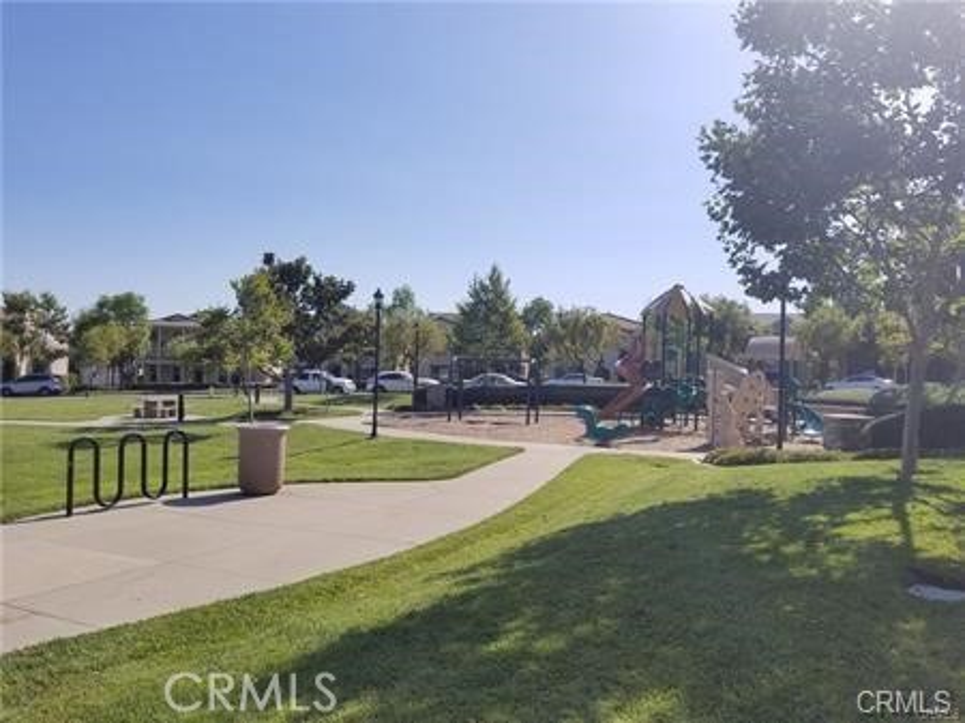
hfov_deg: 67.3
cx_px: 482
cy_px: 362
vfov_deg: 53.0
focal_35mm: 26
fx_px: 724
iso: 50
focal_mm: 4.3
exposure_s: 1/3664
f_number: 1.7
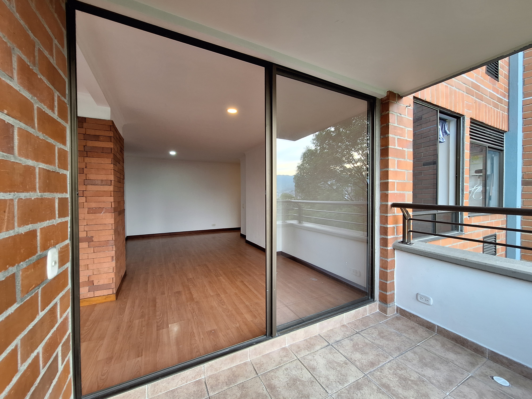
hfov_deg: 106.2
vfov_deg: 89.9
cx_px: 266
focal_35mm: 13
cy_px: 200
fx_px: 200
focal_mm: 1.74
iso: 100
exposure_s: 1/40
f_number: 2.2
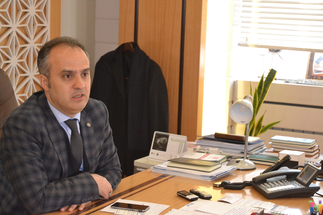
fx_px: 740
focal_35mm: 82
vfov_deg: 16.6
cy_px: 108
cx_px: 162
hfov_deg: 24.6
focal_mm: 55
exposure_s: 1/60
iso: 2800
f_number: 5.6
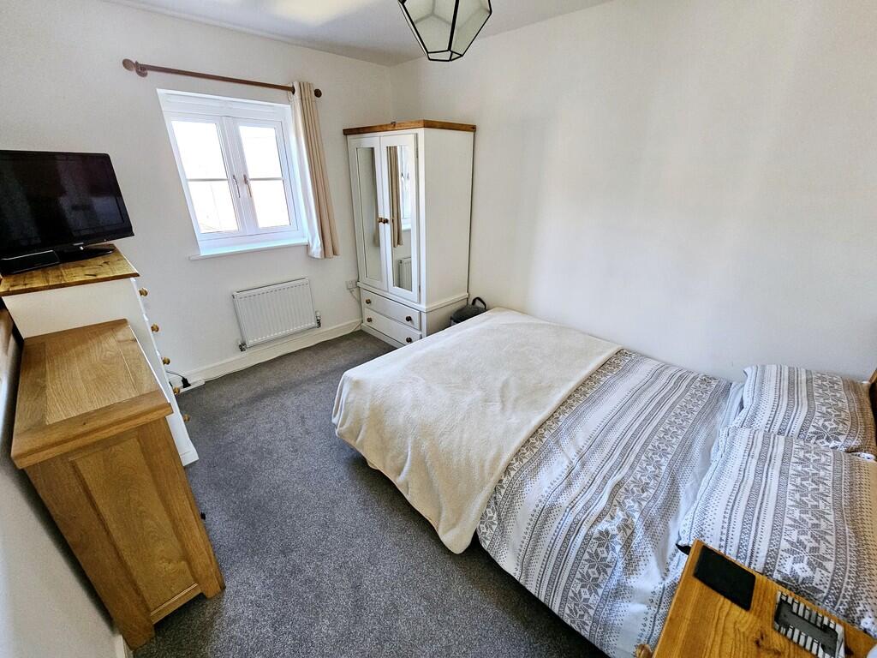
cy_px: 329
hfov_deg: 106.2
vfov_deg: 89.9
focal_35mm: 13
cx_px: 438
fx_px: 329
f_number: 2.2
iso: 320
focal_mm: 2.2
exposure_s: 1/71.4
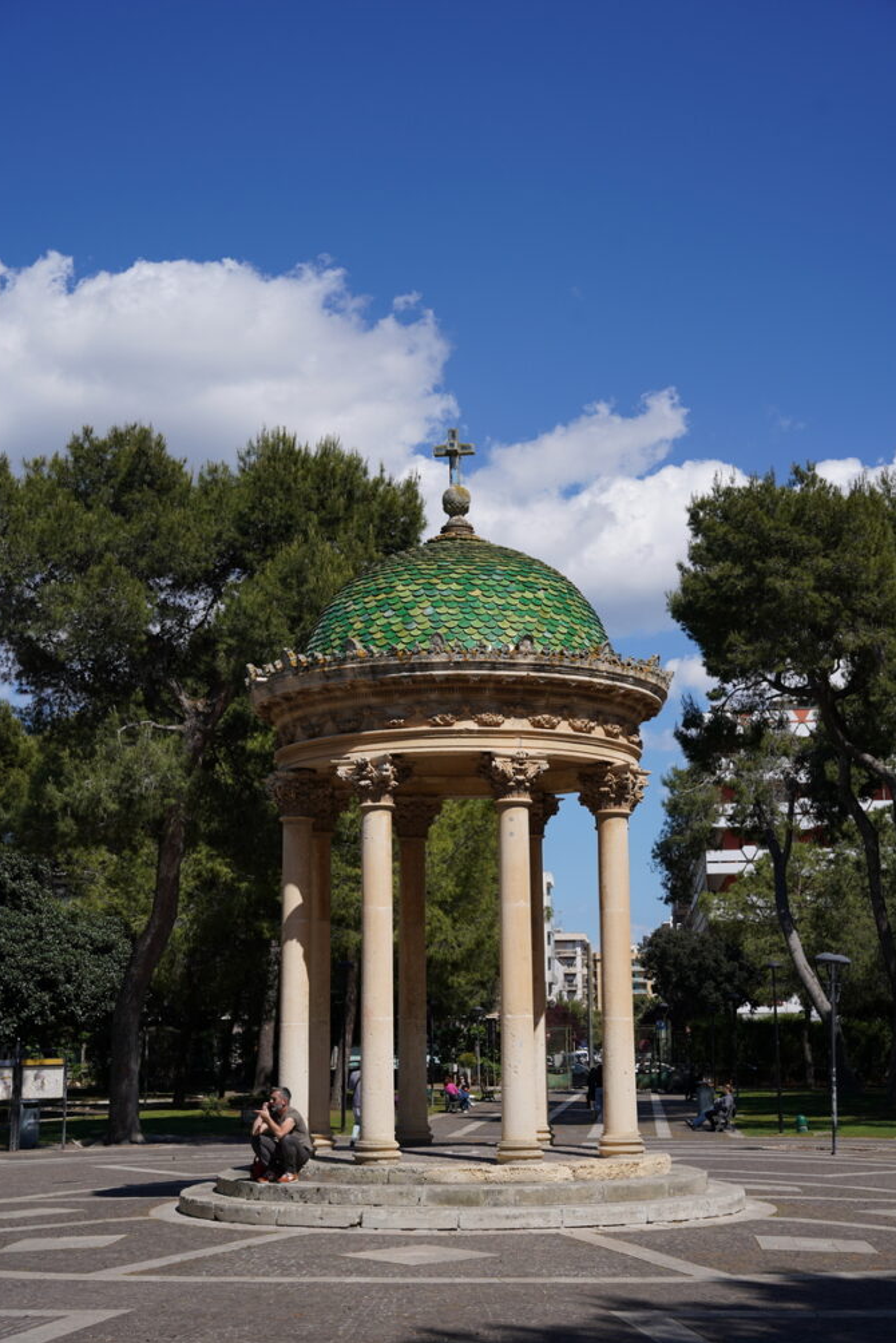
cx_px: 445
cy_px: 682
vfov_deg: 38.7
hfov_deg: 26.4
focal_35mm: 51
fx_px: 1910
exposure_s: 1/800
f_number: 6.3
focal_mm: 50.2
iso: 100
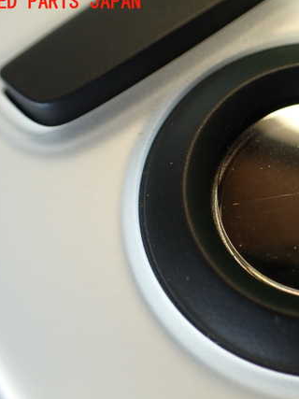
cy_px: 201
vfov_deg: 42.1
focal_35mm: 45
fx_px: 519
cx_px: 251
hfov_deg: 31.1
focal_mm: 5.79
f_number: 2.4
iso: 200
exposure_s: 1/50
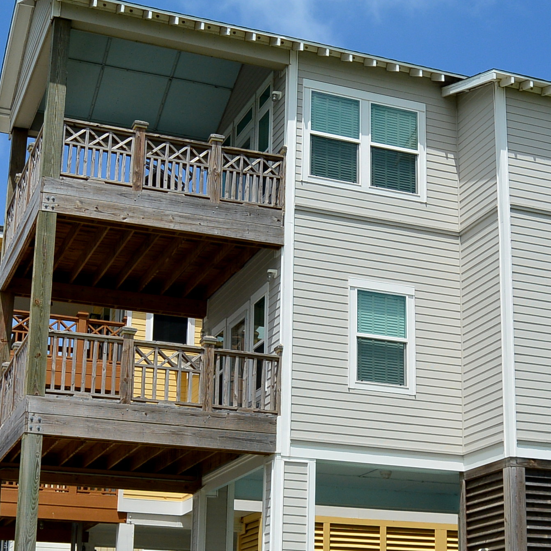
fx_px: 1225
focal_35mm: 68
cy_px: 390
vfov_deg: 25.2
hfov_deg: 25.2
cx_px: 391
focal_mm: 14
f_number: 5
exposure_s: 1/1250
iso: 100
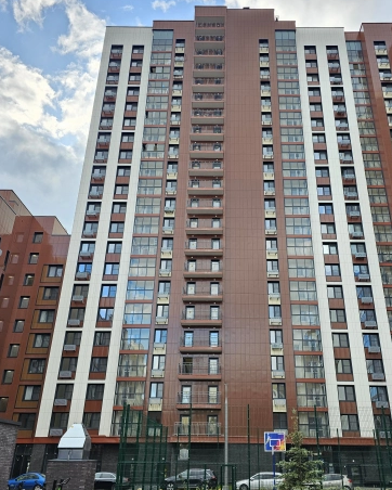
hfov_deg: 47.0
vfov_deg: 57.2
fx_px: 449
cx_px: 225
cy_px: 246
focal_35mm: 31
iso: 25
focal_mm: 6.3
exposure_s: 1/180
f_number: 1.7
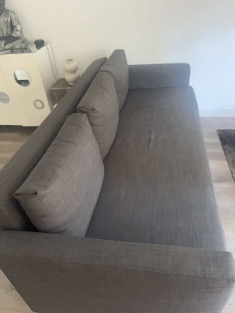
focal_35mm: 26
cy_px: 156
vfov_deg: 67.3
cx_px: 118
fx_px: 235
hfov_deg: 53.1
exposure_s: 1/49
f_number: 1.6
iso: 500
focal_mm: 5.1
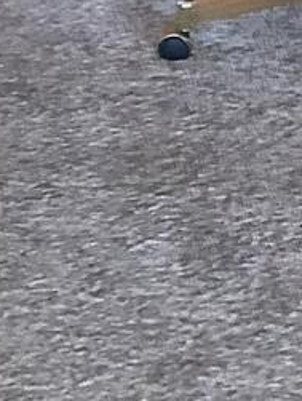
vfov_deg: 11.3
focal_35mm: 148
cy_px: -530
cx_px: 37
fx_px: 1717
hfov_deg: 10.0
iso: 500
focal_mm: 3.3
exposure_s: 1/30
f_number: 2.4
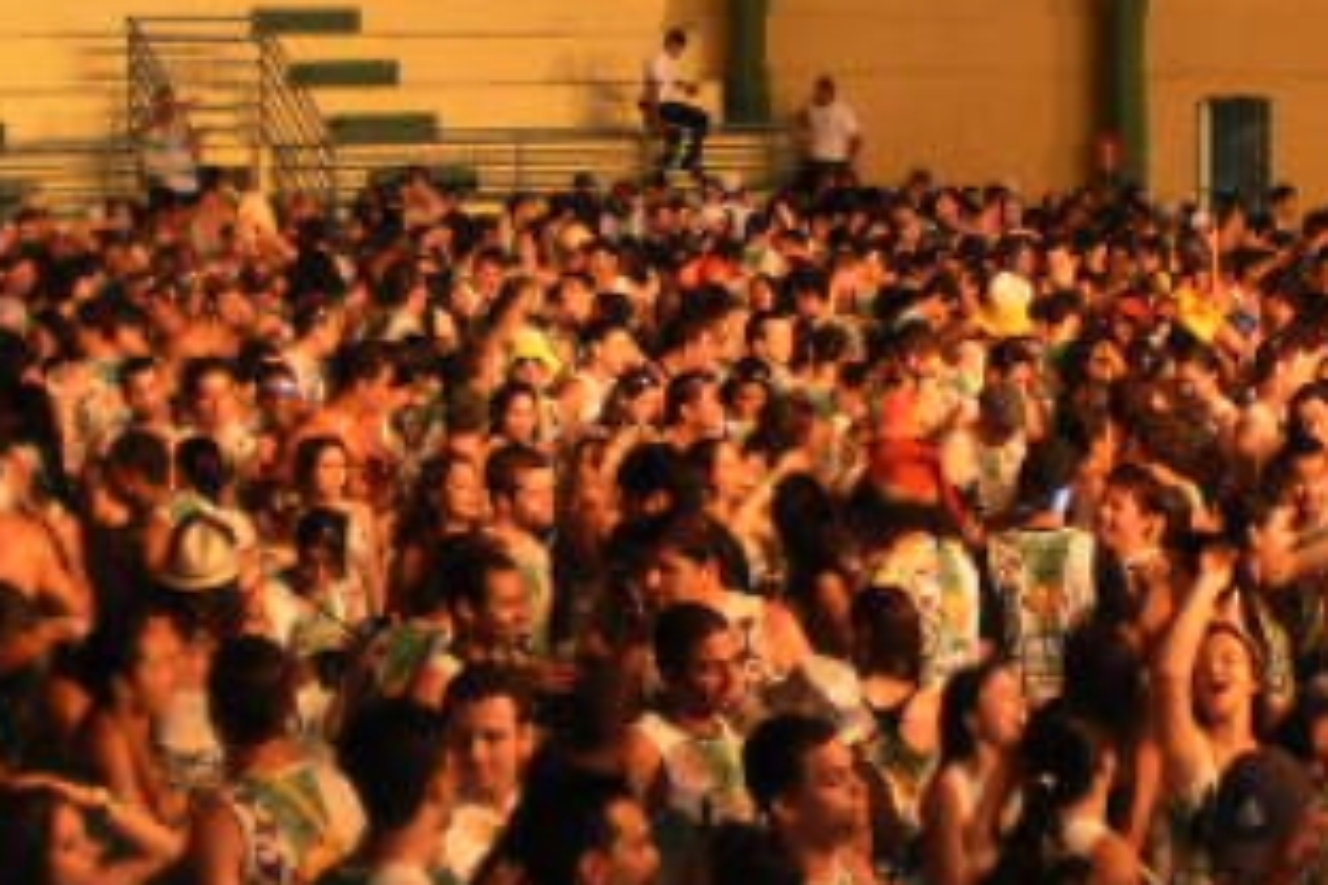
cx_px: 1000
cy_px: 272
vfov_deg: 14.2
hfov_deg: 21.1
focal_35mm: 96
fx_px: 3541
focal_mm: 6.3
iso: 250
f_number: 3.1
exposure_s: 1/30
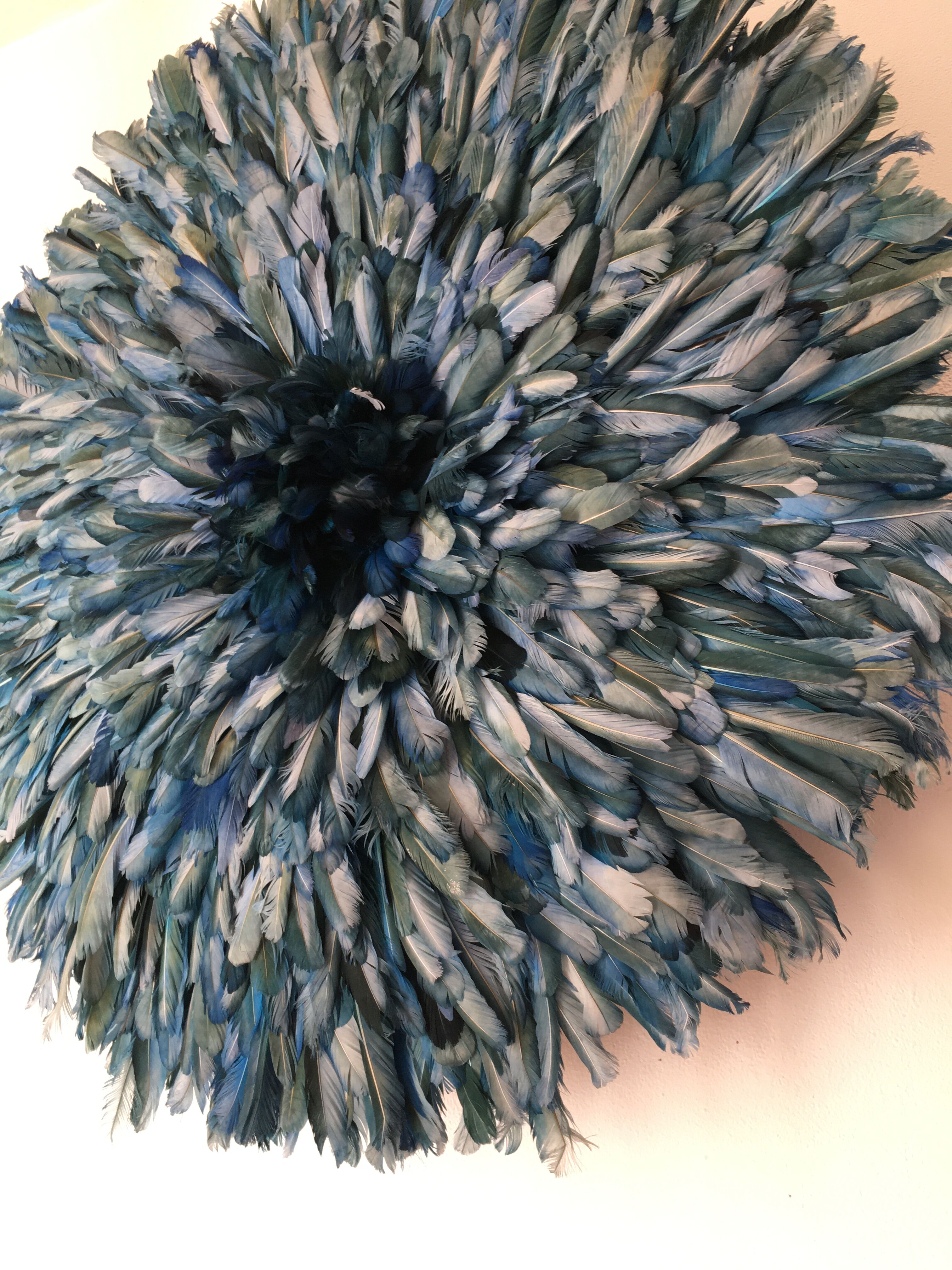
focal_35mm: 29
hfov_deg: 48.2
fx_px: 1063
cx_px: 476
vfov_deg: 61.7
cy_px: 635
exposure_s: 1/33
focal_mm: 4.15
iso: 50
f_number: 2.2
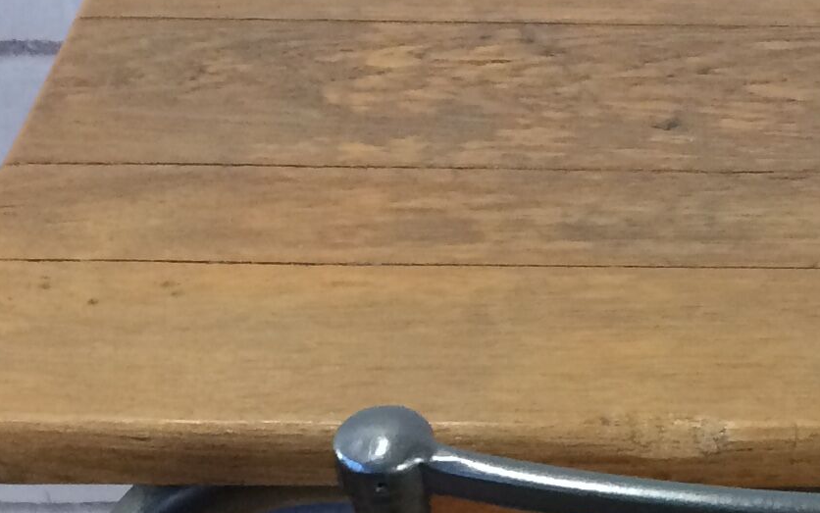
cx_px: 907
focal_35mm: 120
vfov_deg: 10.3
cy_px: 921
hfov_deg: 16.8
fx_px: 2682
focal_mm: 4.15
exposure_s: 1/33
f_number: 2.2
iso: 80
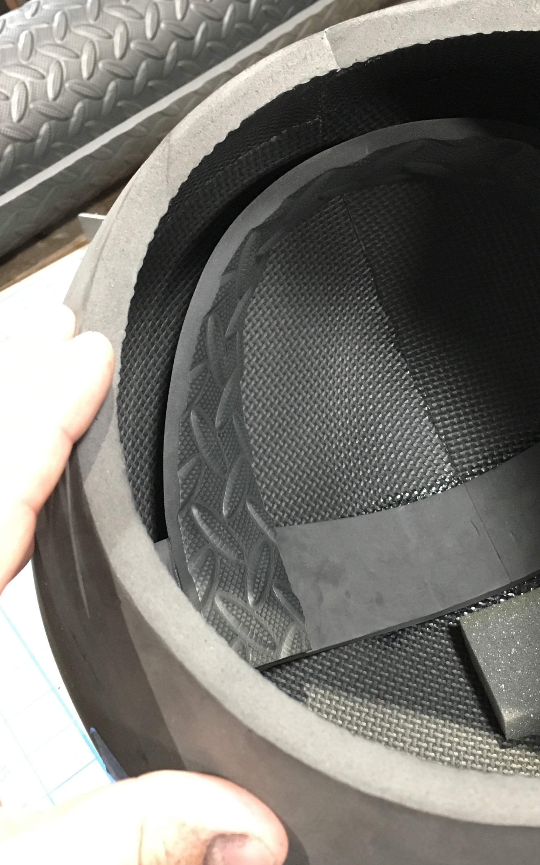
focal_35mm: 42
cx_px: 377
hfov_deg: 30.2
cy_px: 439
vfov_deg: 47.2
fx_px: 989
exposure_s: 1/24
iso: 200
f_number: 2.2
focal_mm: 4.15
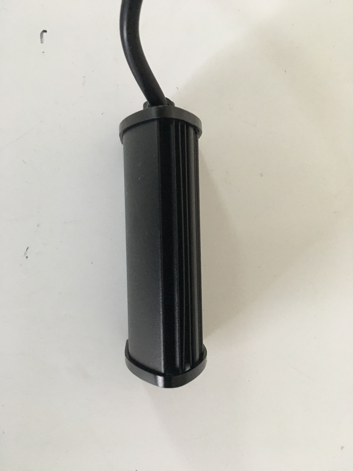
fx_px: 394
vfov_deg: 61.7
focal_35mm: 29
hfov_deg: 48.2
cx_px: 176
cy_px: 236
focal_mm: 4.15
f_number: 2.2
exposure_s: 1/25
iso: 200
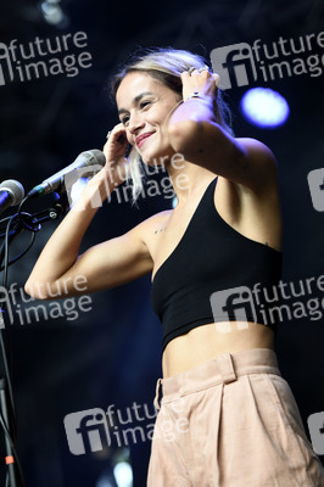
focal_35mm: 135
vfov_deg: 15.2
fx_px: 1826
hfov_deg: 10.1
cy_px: 244
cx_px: 162
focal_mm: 135
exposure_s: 1/320
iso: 1000
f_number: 3.5
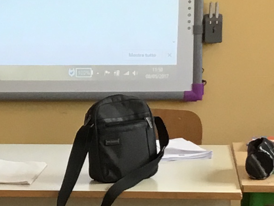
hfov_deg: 11.1
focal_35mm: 172
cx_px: -129
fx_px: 1361
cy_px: 174
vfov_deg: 8.6
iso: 40
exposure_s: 1/33
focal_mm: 3.3
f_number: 2.4
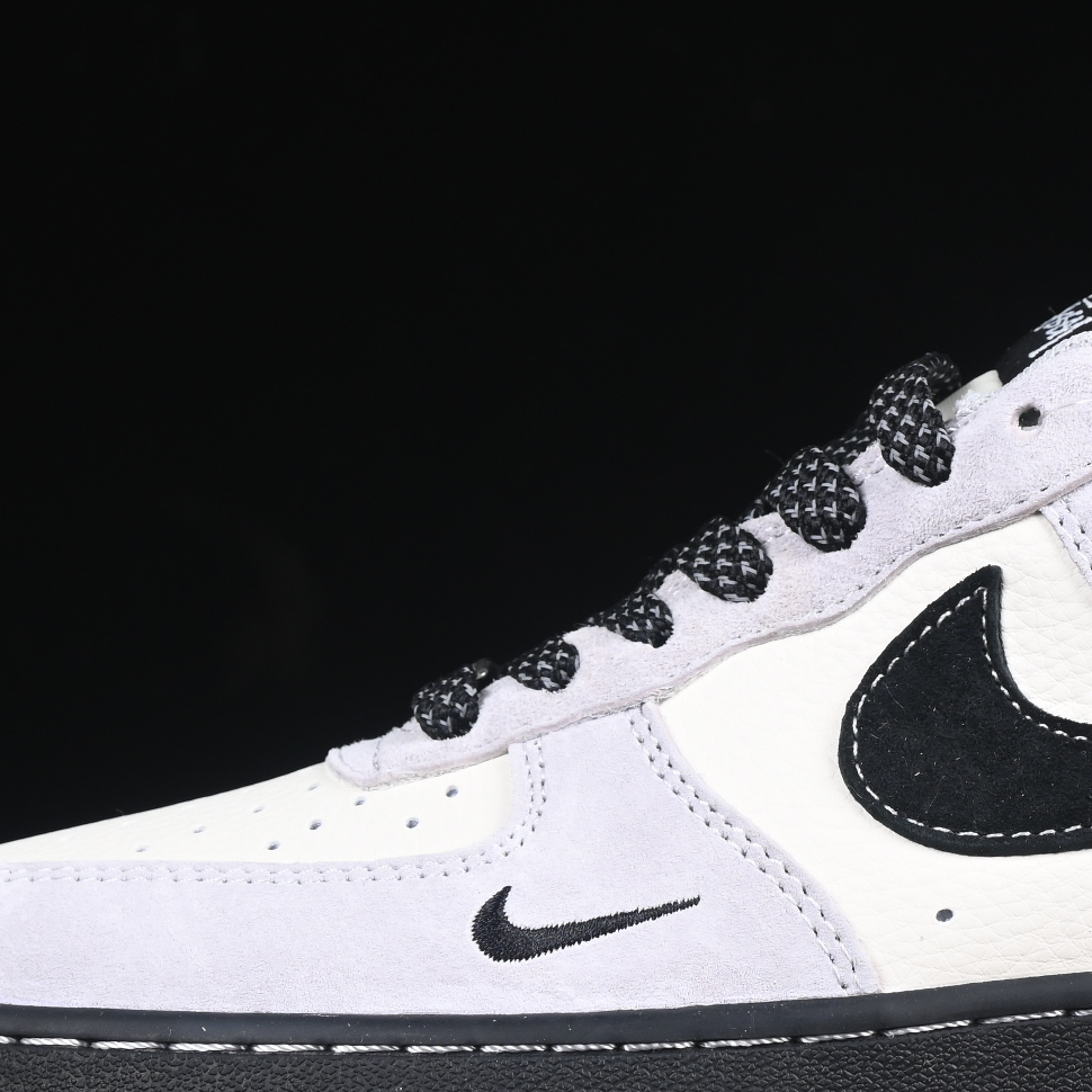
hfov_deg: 9.5
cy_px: 612
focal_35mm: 183
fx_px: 6531
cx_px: 895
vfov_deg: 9.6
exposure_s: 1/80
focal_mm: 50
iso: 160
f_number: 7.1
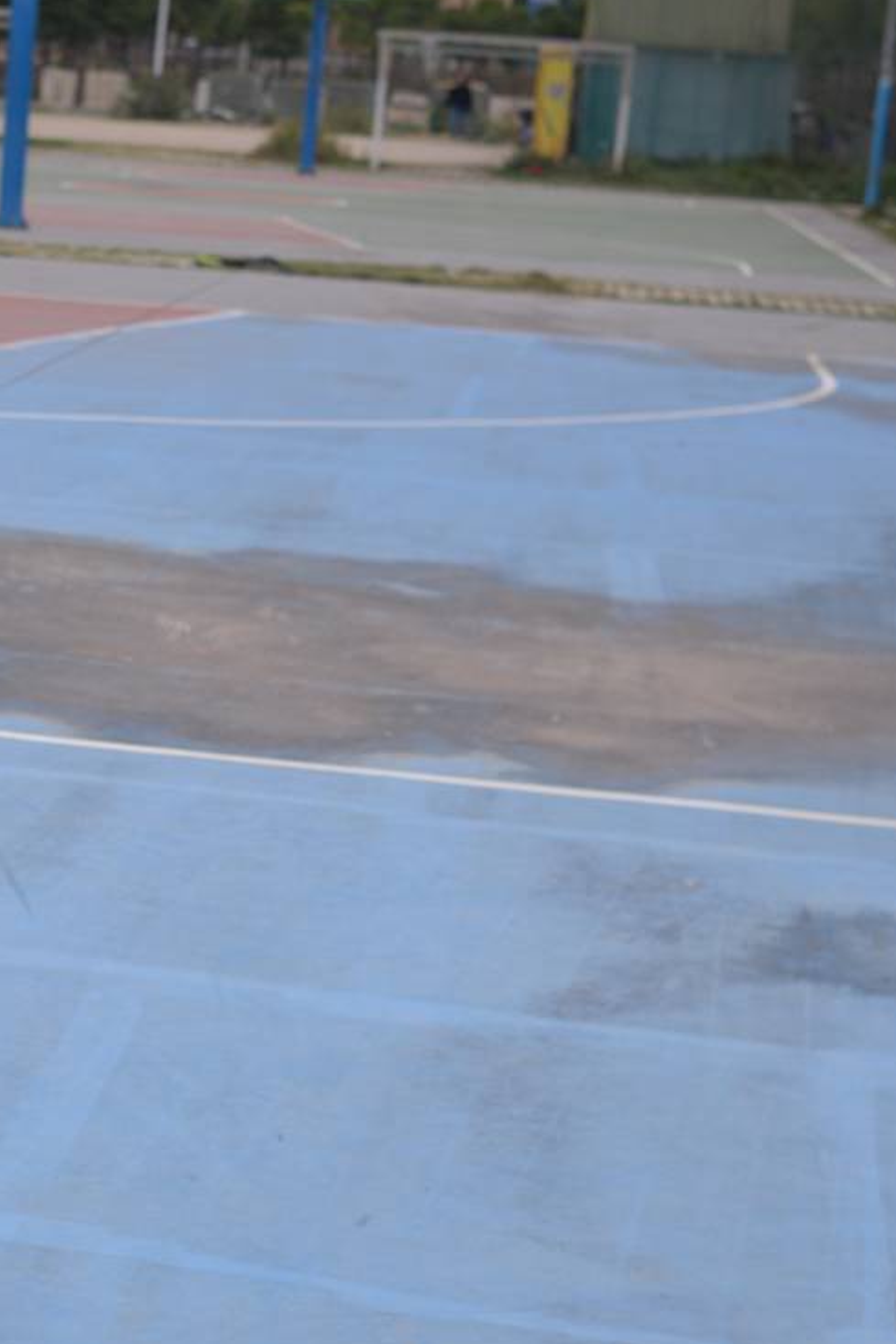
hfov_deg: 14.3
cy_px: 749
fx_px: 3470
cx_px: -172
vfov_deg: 21.9
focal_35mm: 93
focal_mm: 35
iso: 250
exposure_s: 1/800
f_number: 5
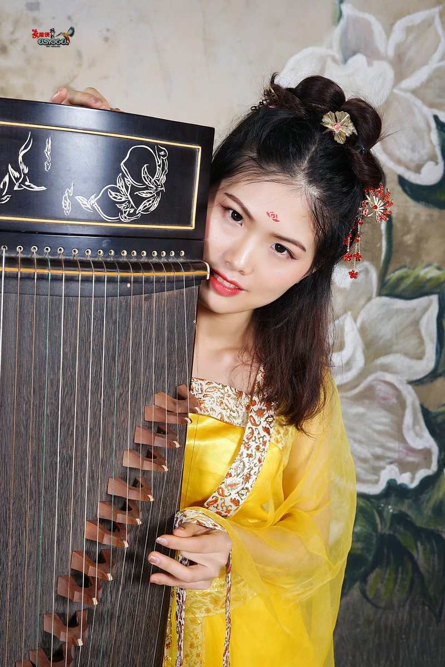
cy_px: 334
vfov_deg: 39.6
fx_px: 927
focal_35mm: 50
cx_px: 222
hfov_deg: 27.0
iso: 200
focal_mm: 50
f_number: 11
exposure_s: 1/125
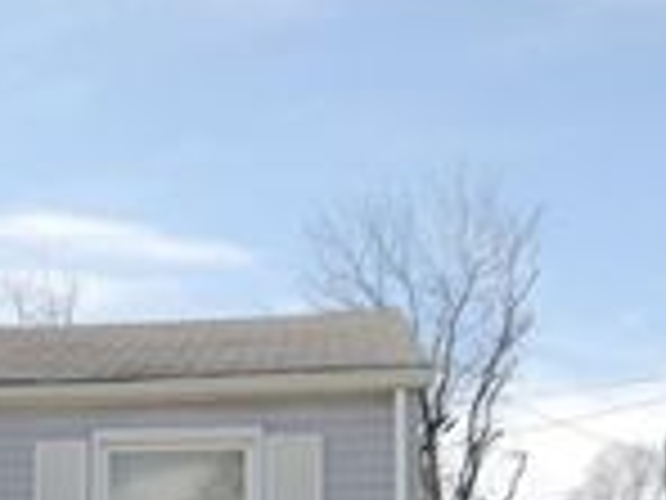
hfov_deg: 22.8
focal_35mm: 81
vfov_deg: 17.1
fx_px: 1558
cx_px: -63
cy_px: 646
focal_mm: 4.3
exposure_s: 1/1000
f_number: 2.8
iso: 100
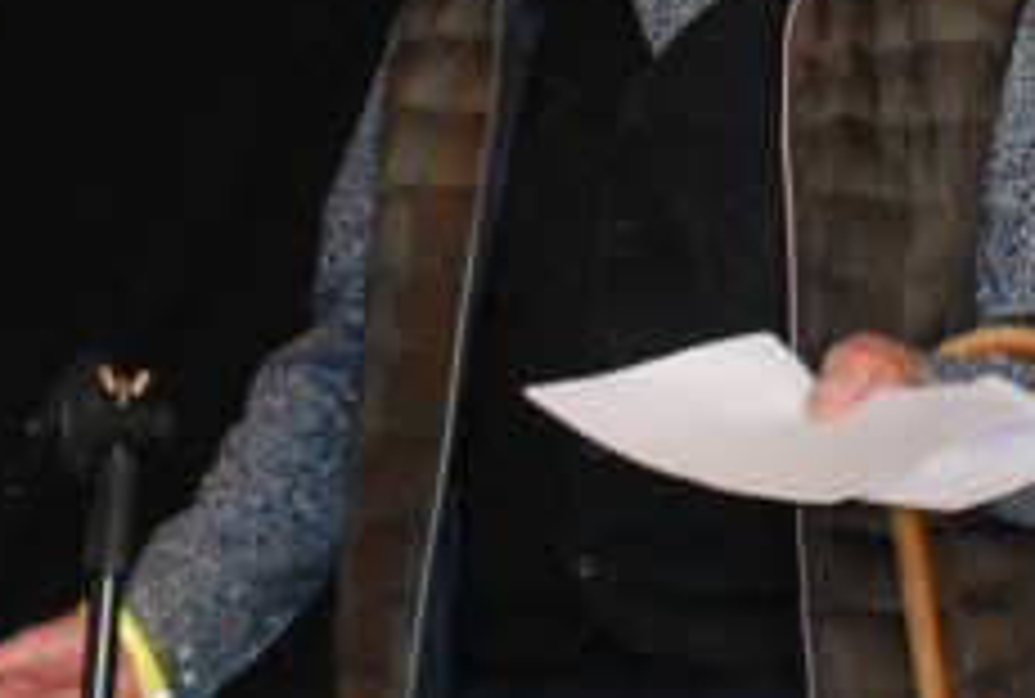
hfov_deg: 6.4
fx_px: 9228
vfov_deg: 4.3
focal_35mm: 320
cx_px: 718
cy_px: -122
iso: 800
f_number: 5.6
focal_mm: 55
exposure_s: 1/60
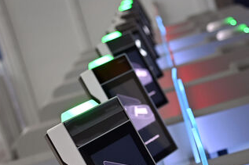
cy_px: 149
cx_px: 158
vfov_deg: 11.6
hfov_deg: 17.5
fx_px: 809
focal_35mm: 117
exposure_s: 1/50
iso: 320
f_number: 4
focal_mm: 58
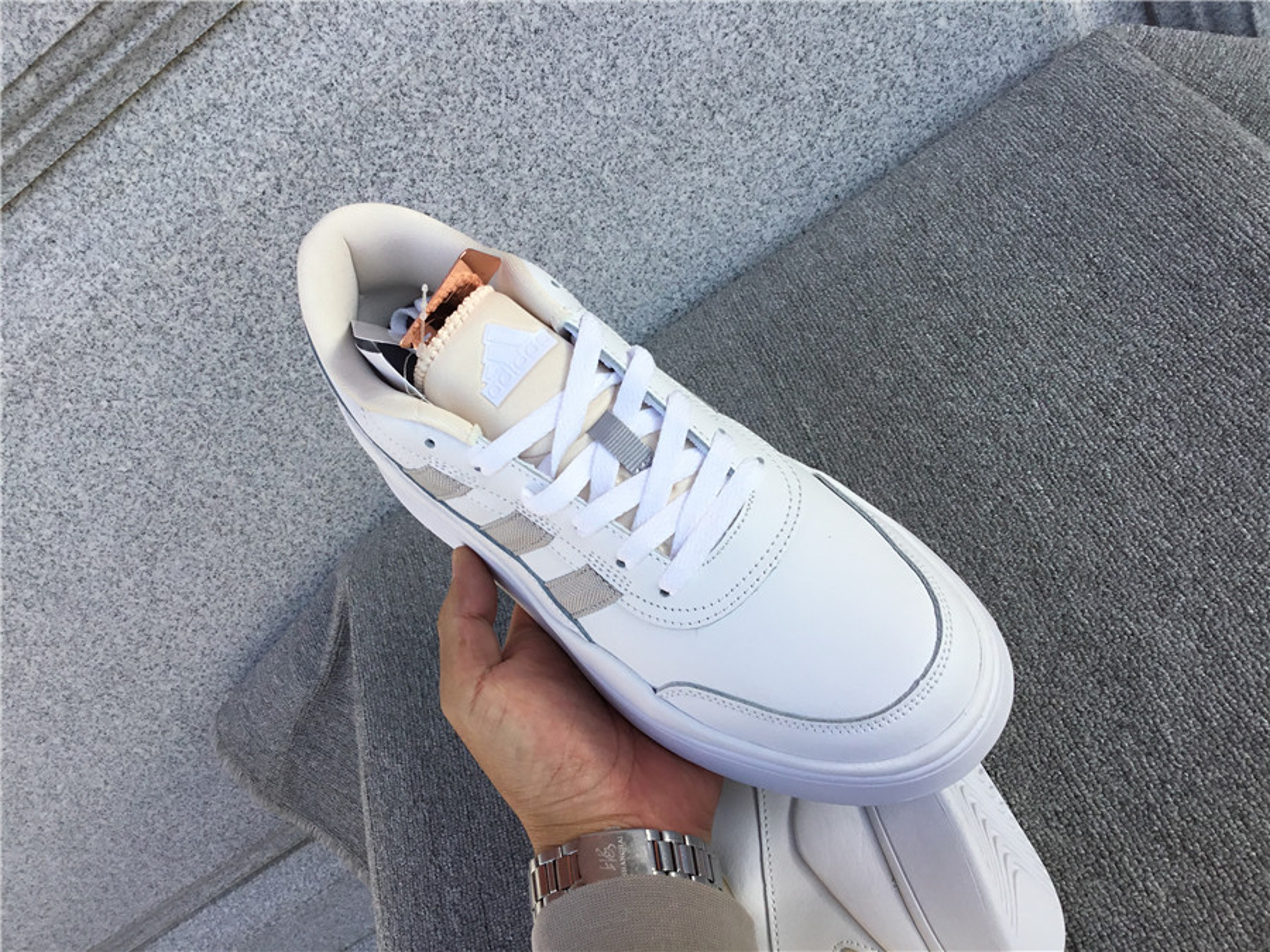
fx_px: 1137
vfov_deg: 45.4
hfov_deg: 58.4
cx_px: 635
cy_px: 476
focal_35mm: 31
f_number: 2.4
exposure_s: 1/280
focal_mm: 3.3
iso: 25
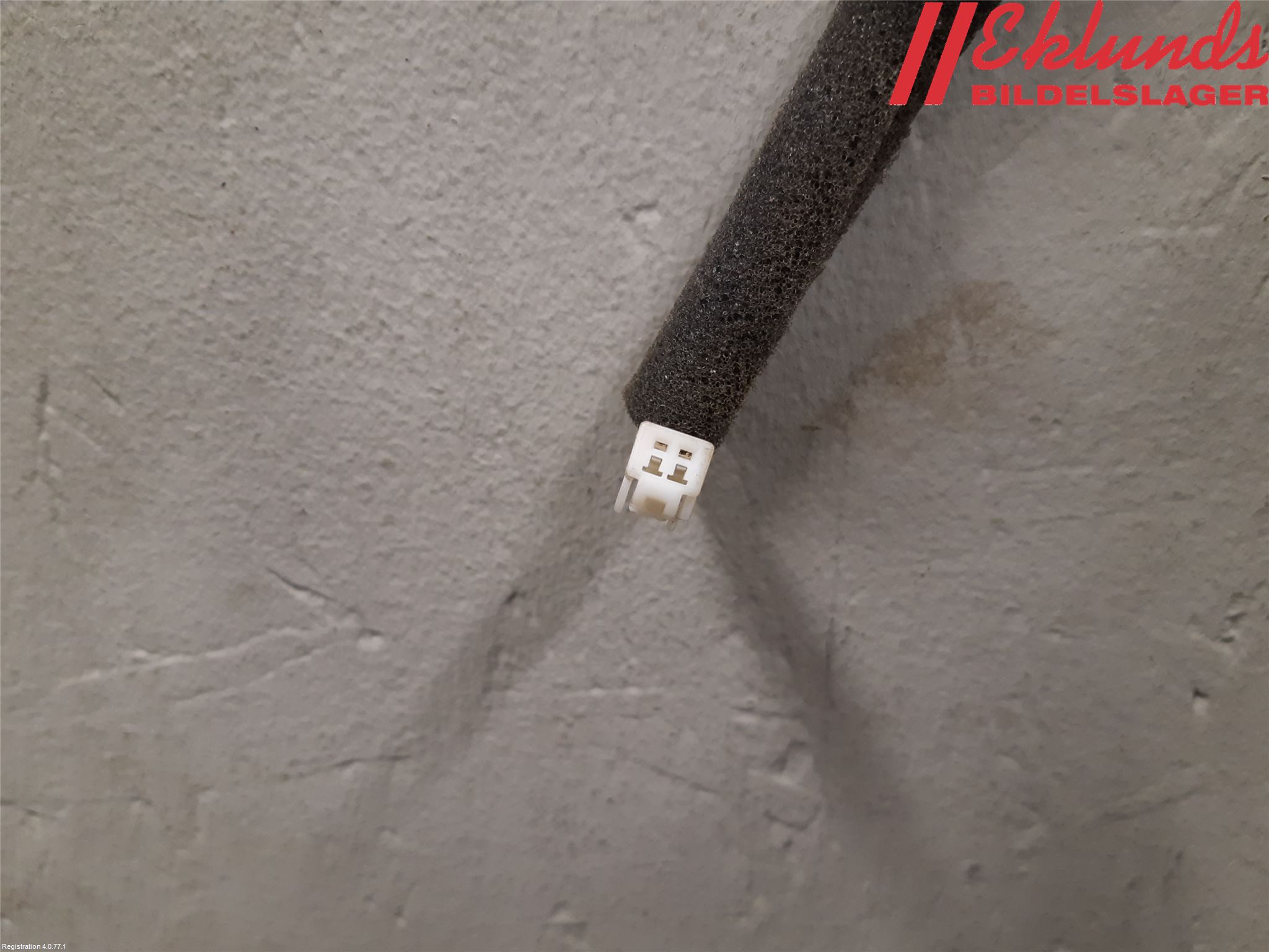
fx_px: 953
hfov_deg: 67.3
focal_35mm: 26
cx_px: 634
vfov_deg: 53.1
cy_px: 476
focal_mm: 3.93
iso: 125
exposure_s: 1/50
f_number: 1.7
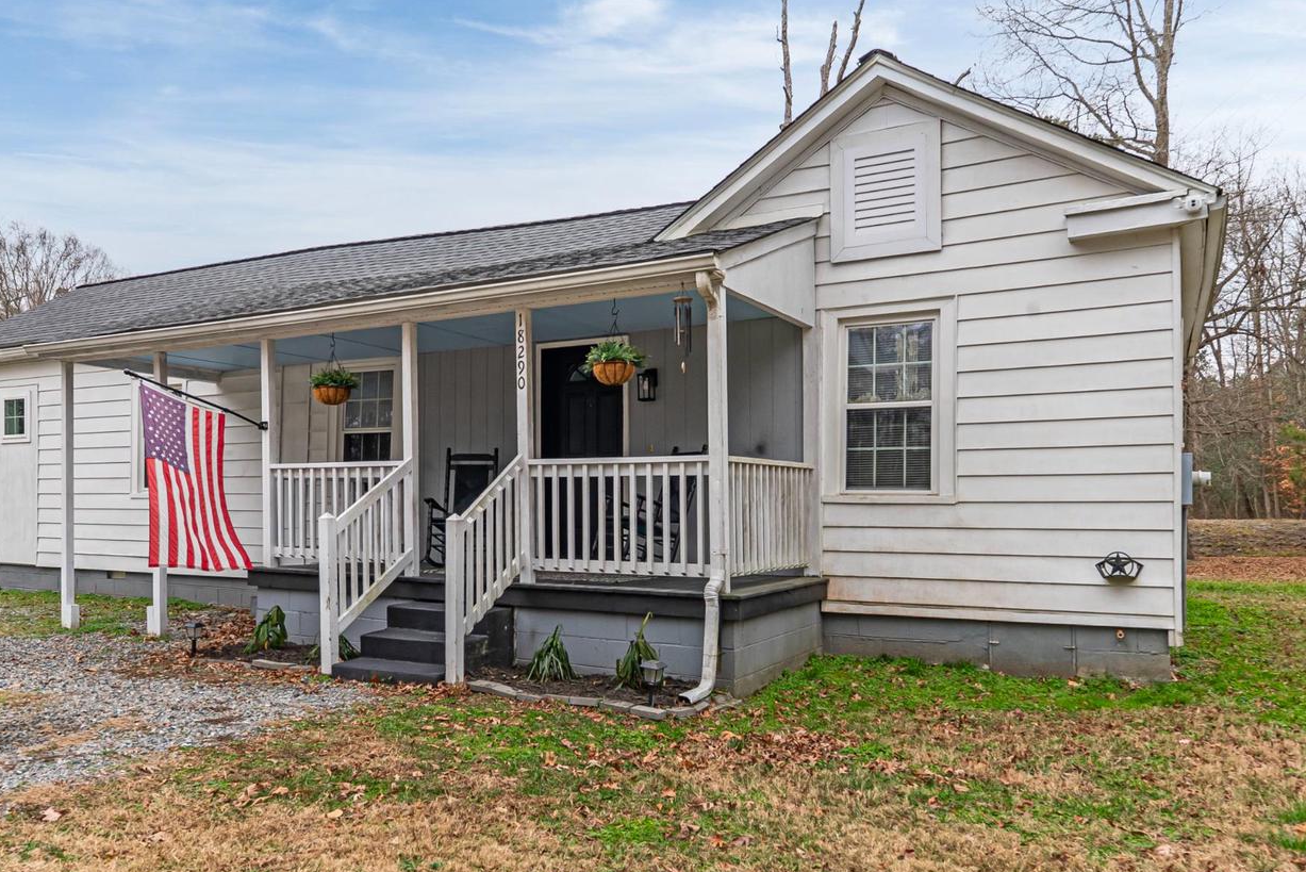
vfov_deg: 46.9
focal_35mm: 28
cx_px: 574
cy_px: 510
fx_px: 1001
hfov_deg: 66.0
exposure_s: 1/80
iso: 400
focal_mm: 23.5
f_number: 8
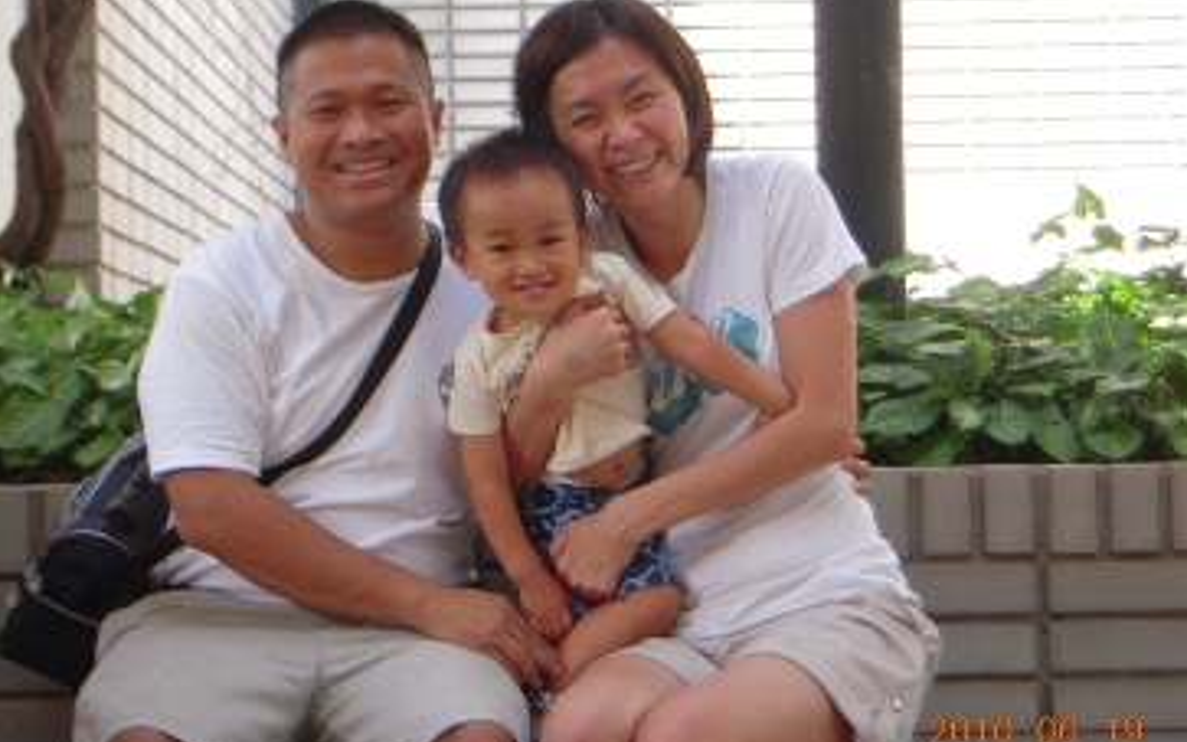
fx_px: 3106
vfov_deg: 13.6
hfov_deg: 21.6
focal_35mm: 96
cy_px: 376
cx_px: 594
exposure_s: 1/80
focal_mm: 16.1
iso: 400
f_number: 5
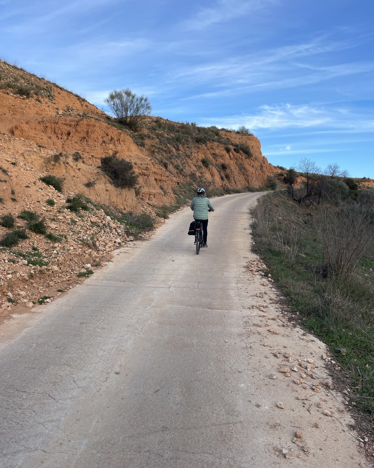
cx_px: 182
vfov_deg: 62.2
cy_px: 227
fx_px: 387
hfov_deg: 51.5
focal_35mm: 28
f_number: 1.6
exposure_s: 1/836
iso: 32
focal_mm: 4.2
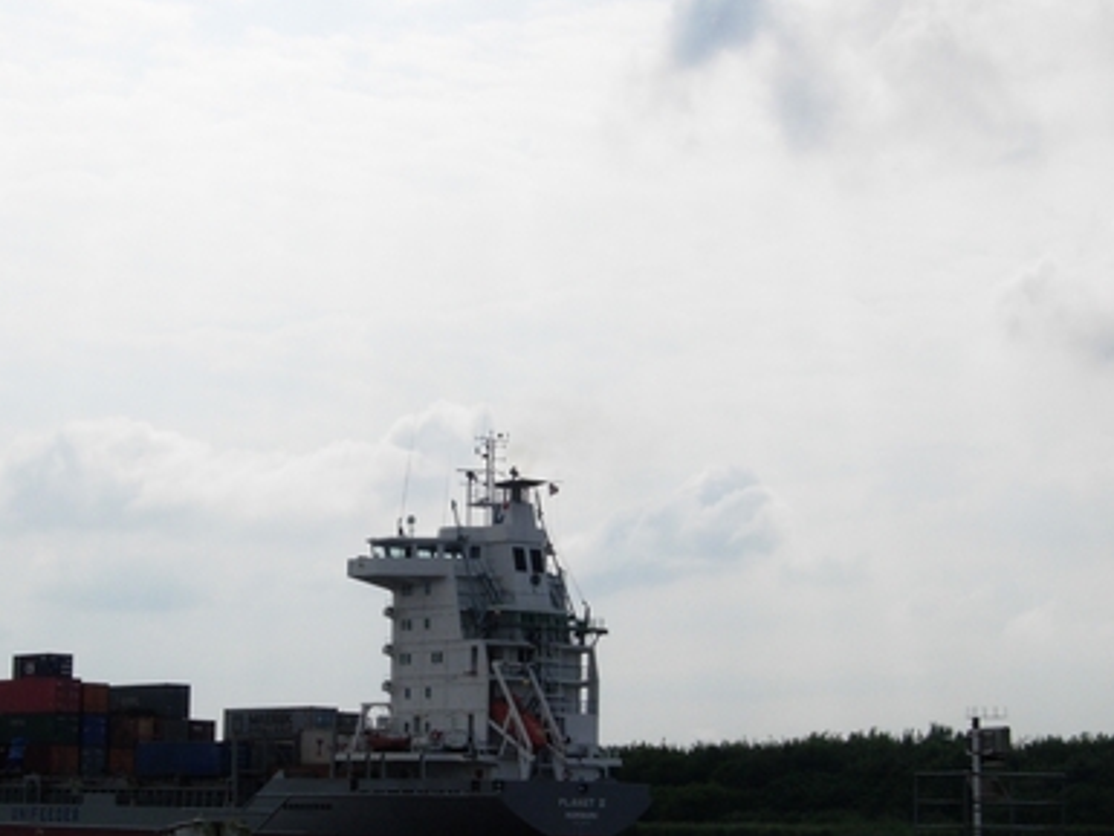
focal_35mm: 95
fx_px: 3058
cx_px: 417
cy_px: 509
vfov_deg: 15.6
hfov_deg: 20.6
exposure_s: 1/1117
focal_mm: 12.7
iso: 64
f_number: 5.9
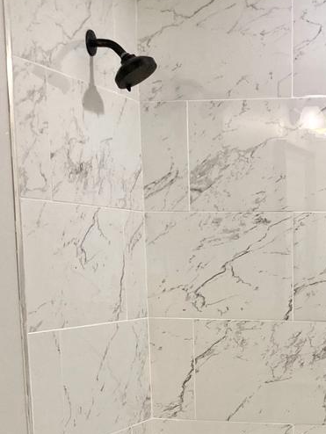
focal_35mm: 87
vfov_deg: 21.1
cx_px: 309
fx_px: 1092
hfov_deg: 16.7
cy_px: 508
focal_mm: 3.99
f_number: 1.8
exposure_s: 1/120
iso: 80
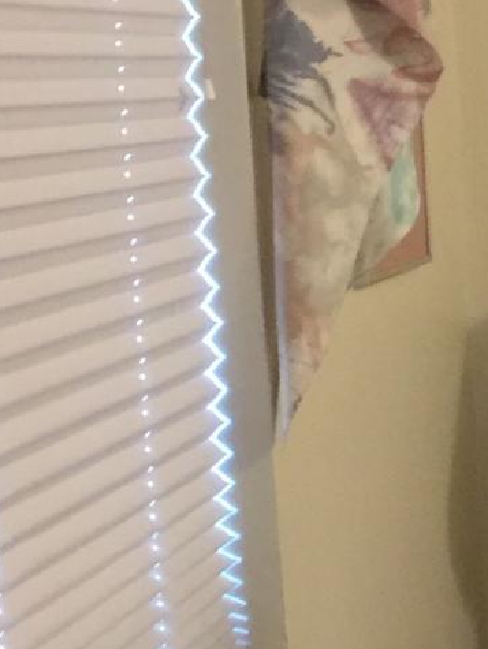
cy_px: 491
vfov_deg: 16.1
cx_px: 867
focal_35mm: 122
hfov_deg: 11.3
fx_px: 2290
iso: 80
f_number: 2.2
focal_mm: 4.15
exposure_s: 1/15
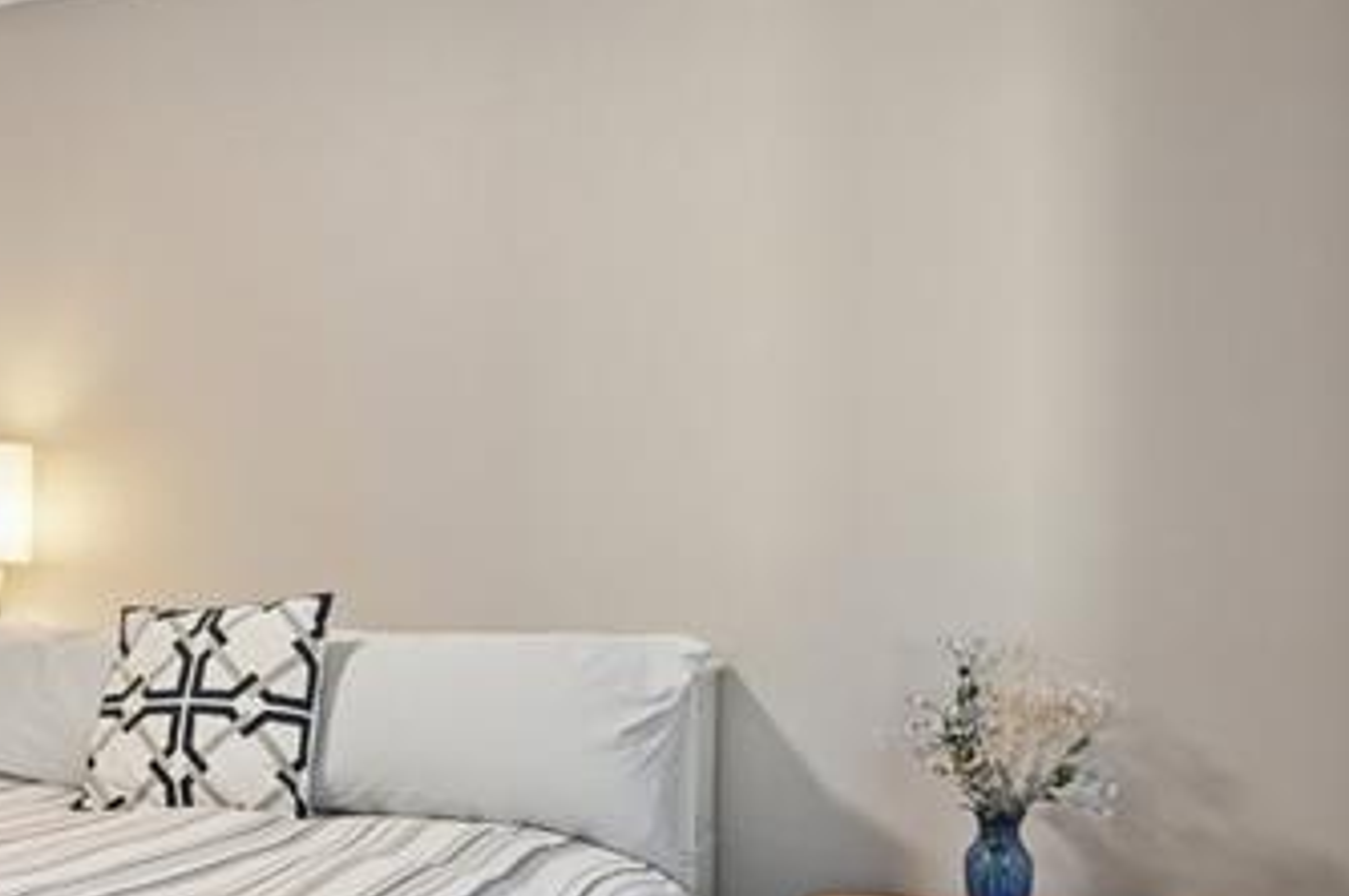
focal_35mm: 46
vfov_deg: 29.0
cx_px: -65
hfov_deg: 37.2
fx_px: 1722
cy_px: 577
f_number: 11
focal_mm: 15
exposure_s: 1/4
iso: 800
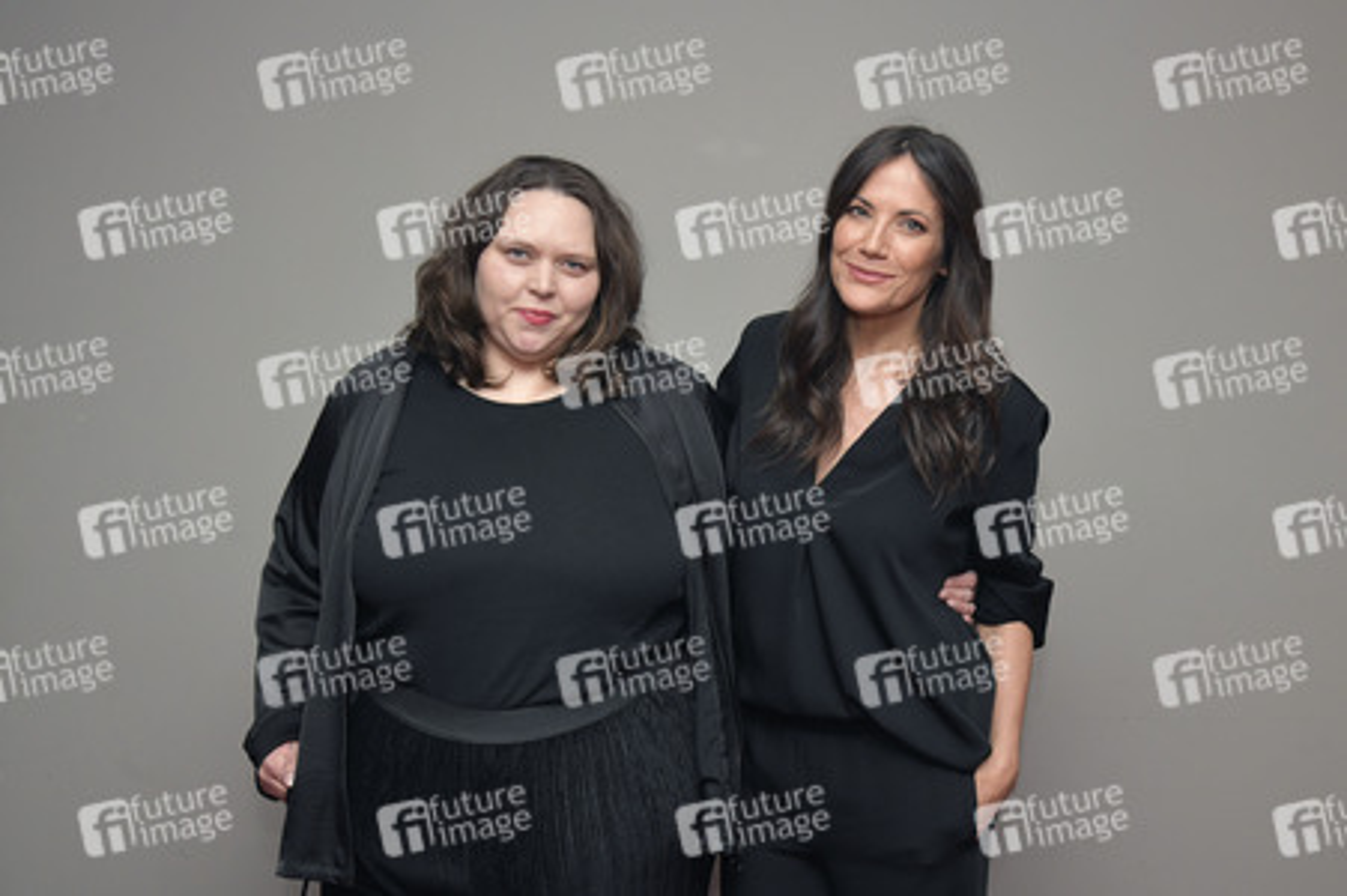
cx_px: 674
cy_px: 448
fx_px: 1496
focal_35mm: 40
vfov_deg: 33.4
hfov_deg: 48.5
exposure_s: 1/200
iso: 2000
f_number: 5.6
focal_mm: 40
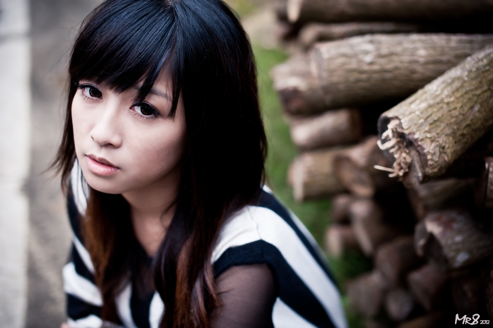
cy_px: 164
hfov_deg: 39.6
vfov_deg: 26.9
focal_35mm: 50
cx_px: 246
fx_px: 684
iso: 800
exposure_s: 1/500
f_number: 2.2
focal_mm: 50
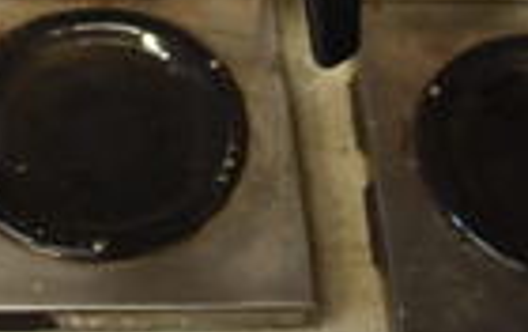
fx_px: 1355
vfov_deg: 12.8
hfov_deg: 21.7
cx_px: 91
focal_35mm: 94
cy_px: -243
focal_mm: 18
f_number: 3.5
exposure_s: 1/30
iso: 560
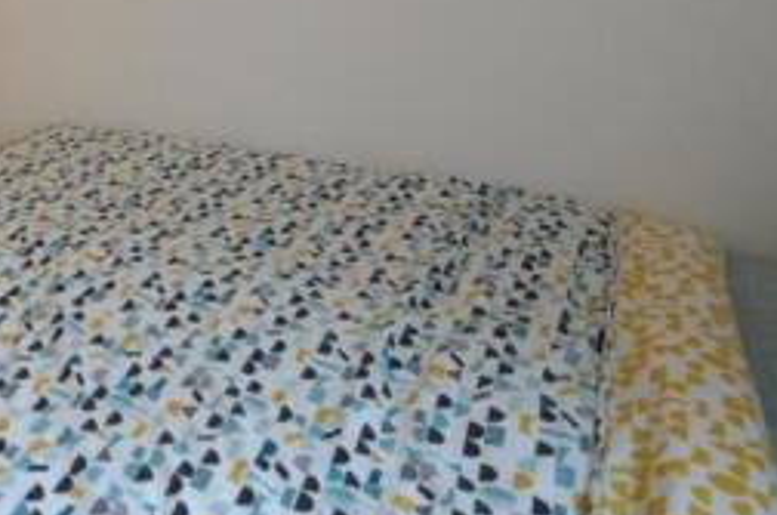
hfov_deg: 41.2
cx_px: -49
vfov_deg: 33.4
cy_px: 131
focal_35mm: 39
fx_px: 840
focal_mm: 10
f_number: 4
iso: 560
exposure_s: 1/60
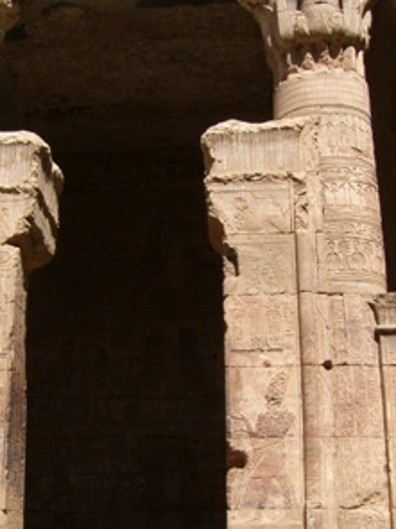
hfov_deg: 25.4
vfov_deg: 33.7
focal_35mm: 57
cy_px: 314
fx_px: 870
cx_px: 111
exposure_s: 1/250
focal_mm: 7.4
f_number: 7.1
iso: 50
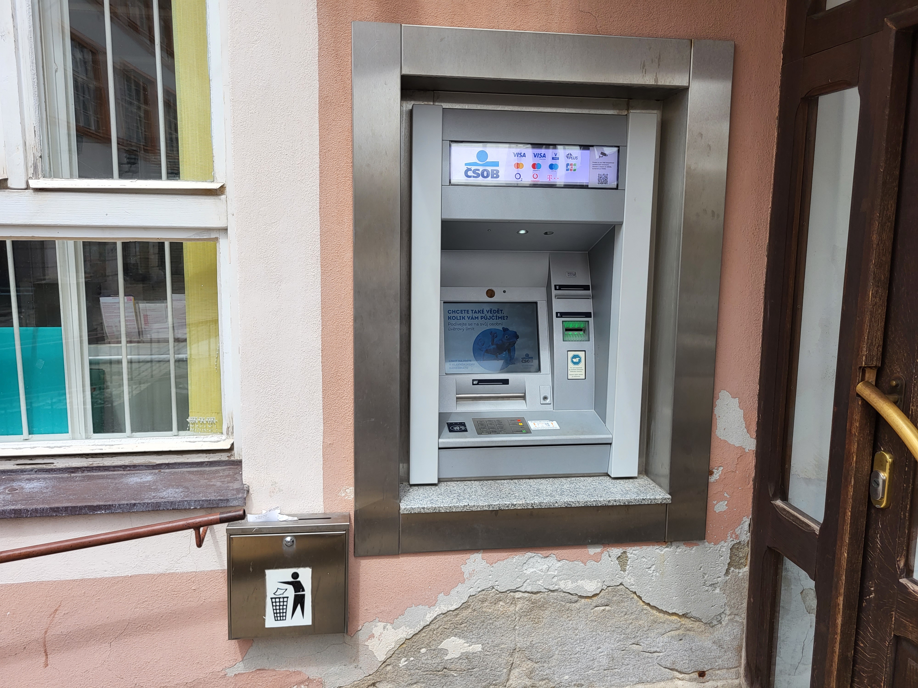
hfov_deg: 67.3
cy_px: 344
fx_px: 690
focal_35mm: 26
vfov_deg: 53.1
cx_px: 459
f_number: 1.8
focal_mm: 5.4
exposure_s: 1/1148
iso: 40
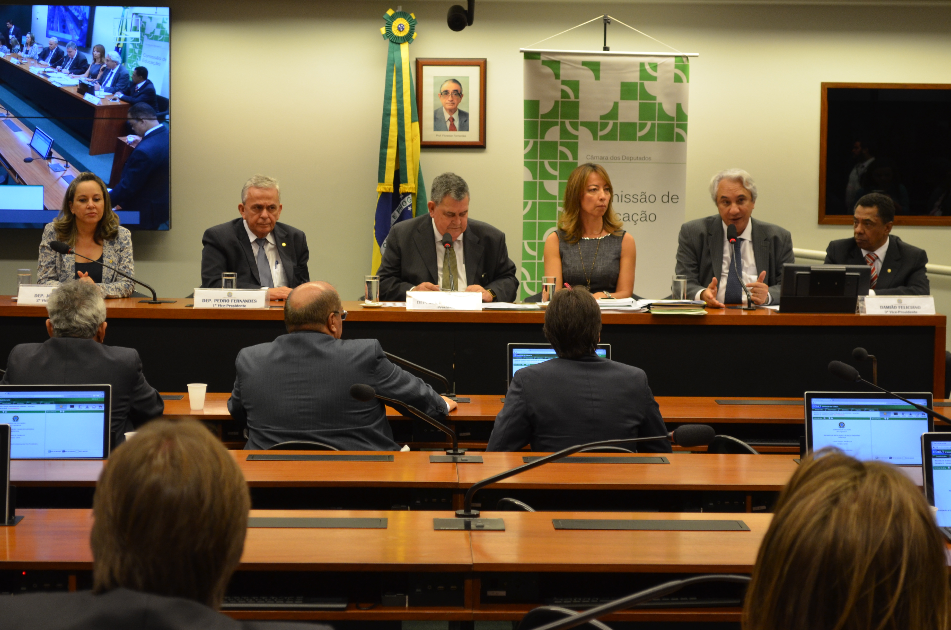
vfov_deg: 16.5
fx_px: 2175
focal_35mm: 82
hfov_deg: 24.7
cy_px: 315
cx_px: 476
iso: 720
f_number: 5.6
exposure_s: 1/60
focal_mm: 55
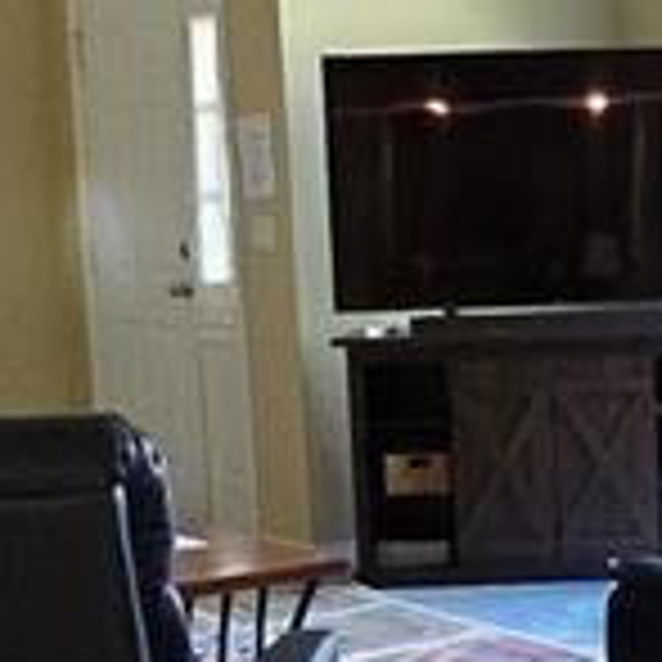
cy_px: 396
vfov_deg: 18.5
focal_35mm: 94
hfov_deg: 16.7
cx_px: 1009
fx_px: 2034
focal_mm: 2.2
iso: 800
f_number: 2.2
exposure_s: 1/60
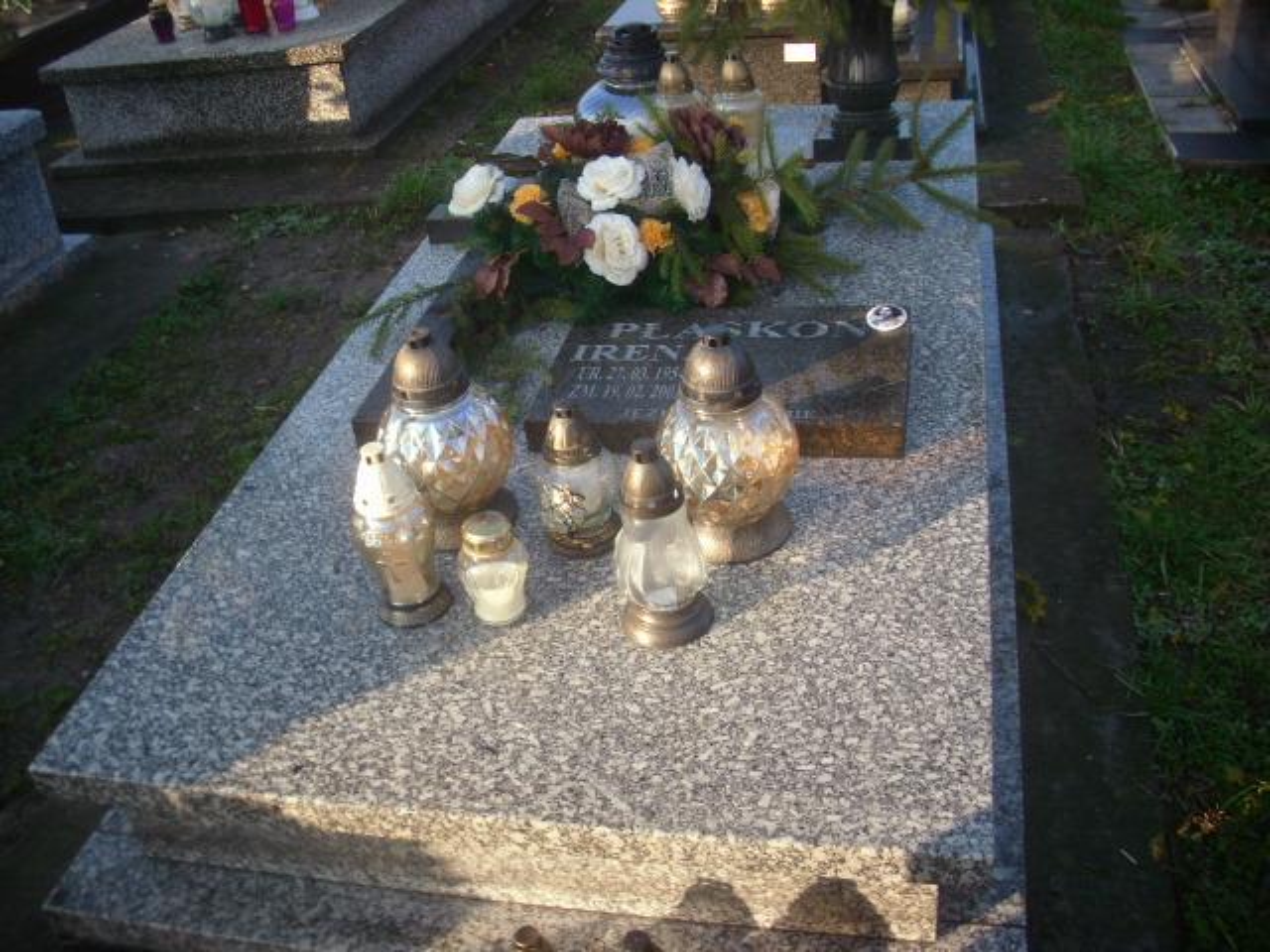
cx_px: 635
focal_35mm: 37
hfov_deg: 50.1
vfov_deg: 38.7
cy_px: 476
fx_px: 1357
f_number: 5.6
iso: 50
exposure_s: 1/76
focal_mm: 6.2
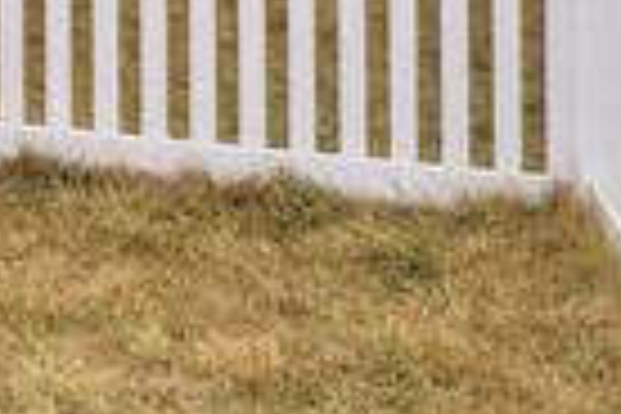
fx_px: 3588
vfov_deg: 6.3
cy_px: -628
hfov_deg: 7.6
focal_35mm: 208
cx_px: -1670
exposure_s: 1/240
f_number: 5
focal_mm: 10.26
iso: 100
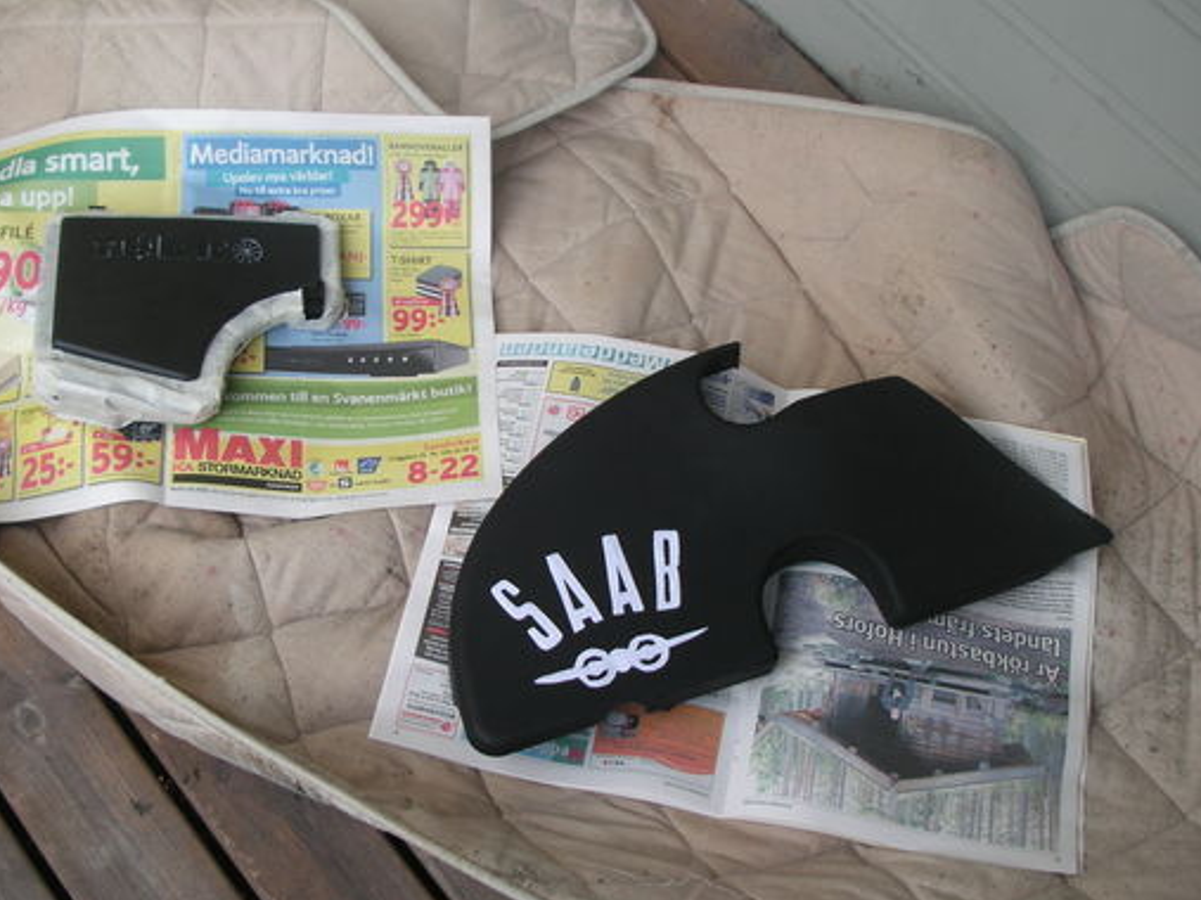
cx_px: 557
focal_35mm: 48
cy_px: 433
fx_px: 1665
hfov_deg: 39.6
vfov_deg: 30.3
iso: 50
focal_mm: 6.3
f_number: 3.3
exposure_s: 1/90
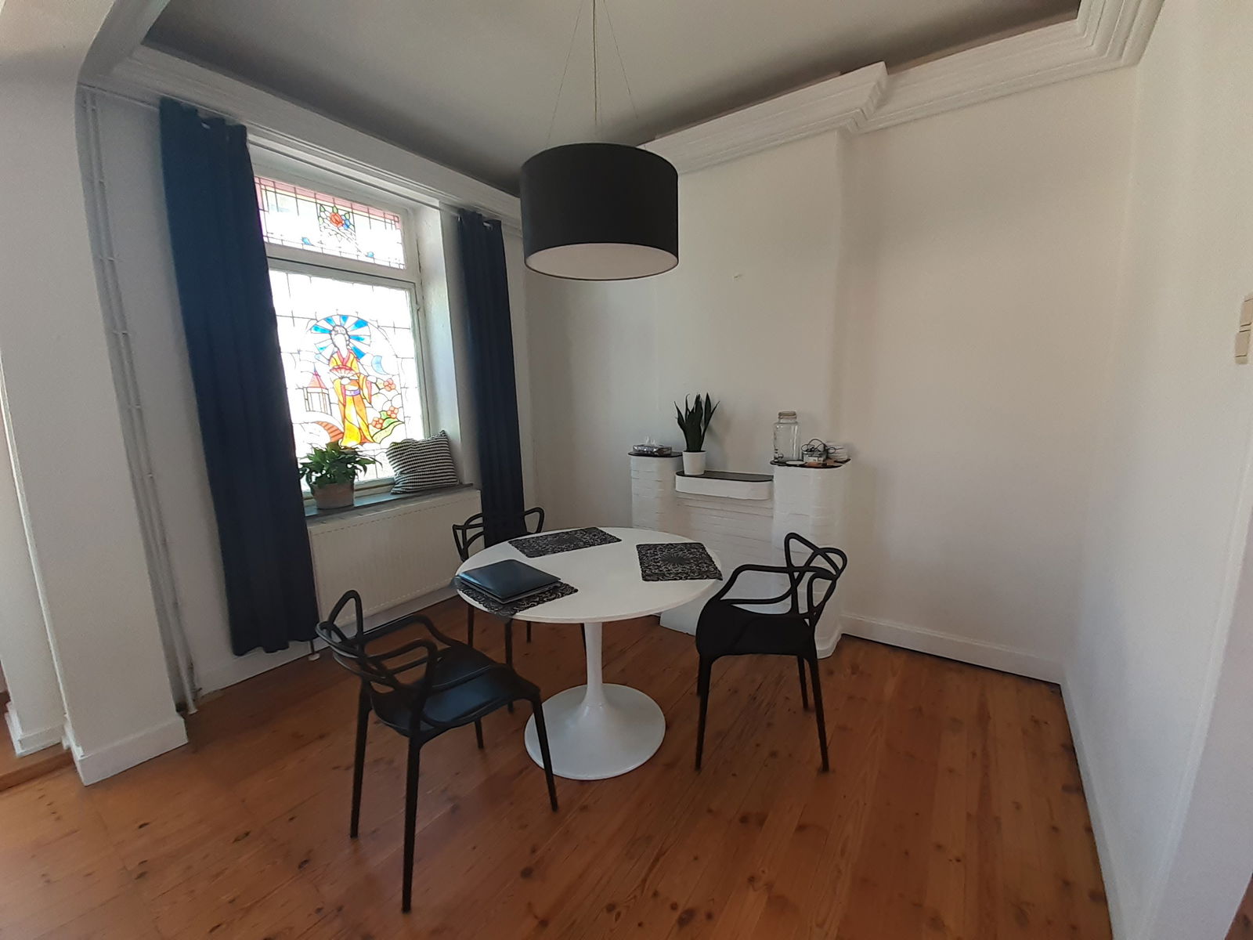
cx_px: 626
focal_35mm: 13
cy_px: 470
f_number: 2.2
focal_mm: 1.13
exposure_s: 1/40
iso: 40
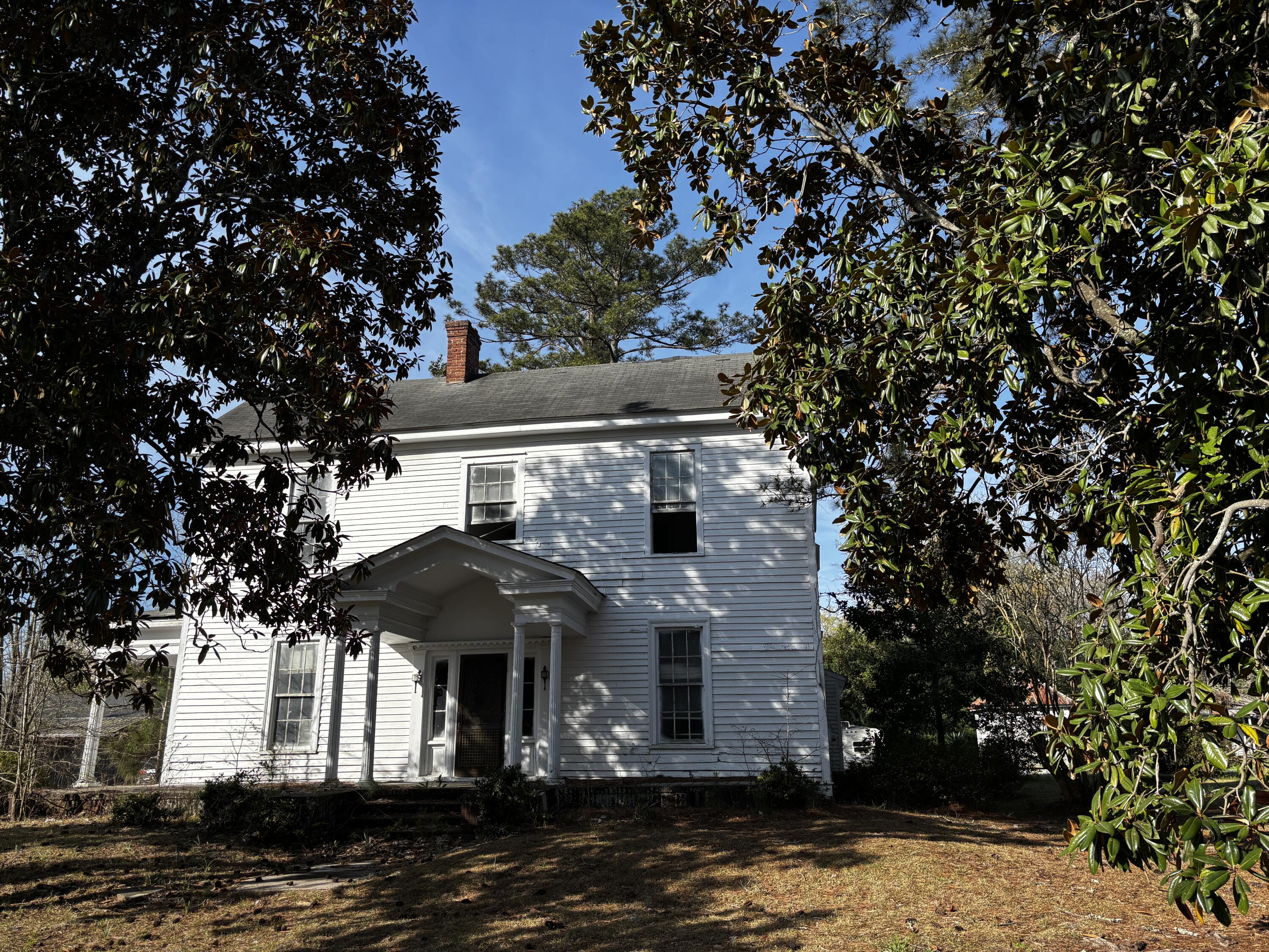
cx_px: 634
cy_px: 476
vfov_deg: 53.1
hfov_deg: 67.3
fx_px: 953
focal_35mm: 26
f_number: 1.6
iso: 50
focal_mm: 5.96
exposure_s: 1/1695
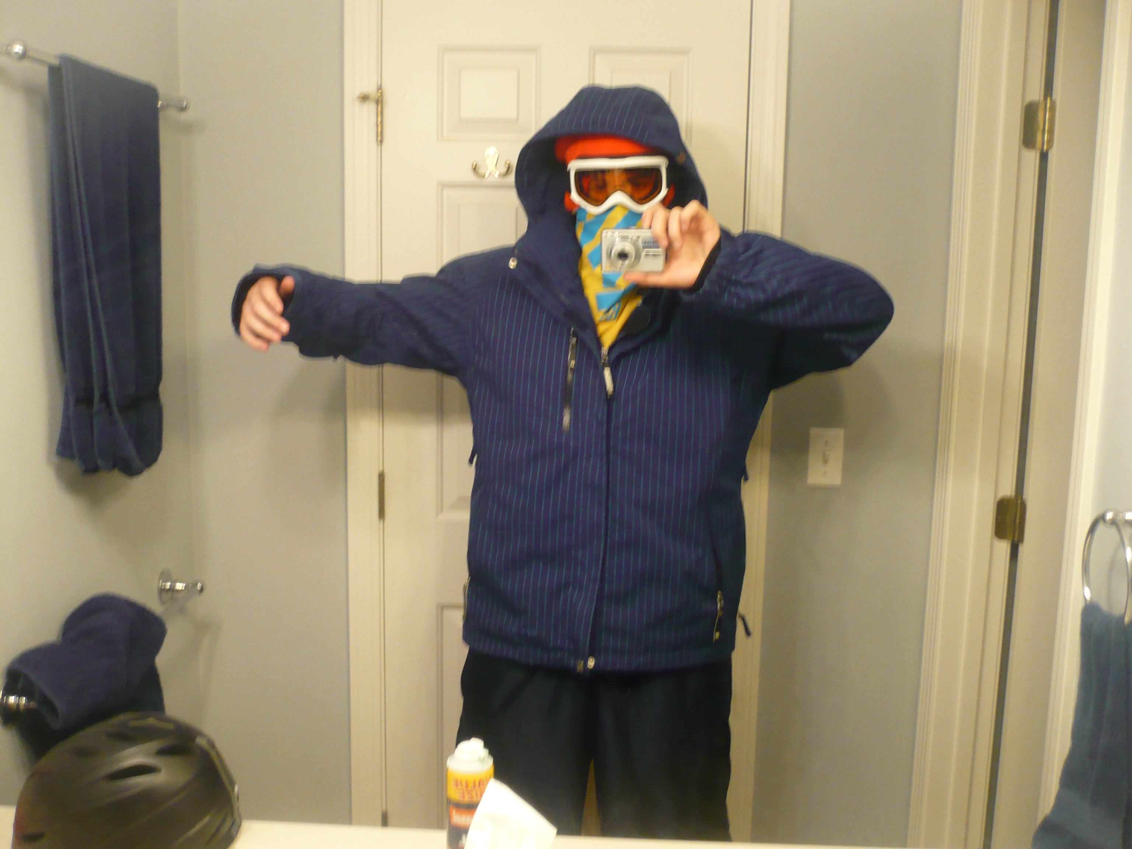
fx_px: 1145
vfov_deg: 40.7
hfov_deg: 52.6
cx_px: 566
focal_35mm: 35
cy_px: 424
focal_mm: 5.8
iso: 200
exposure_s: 1/20
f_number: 2.8
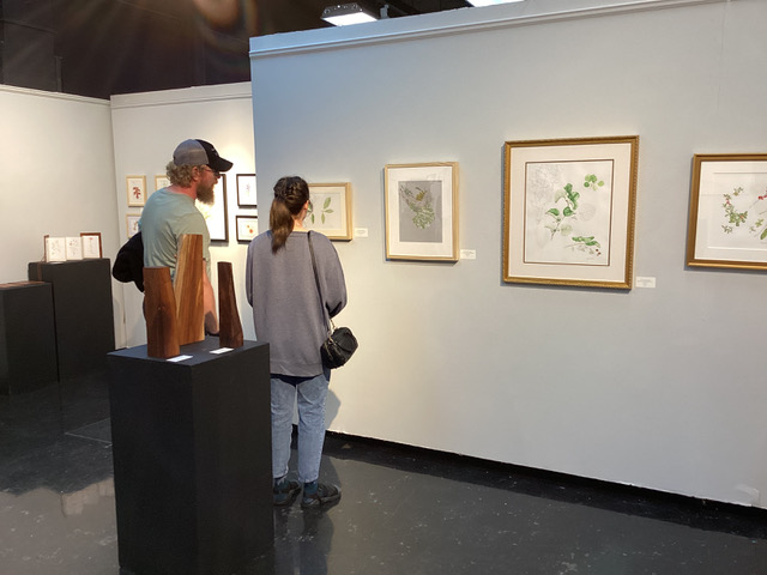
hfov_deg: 58.4
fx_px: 687
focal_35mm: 31
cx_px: 384
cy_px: 288
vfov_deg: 45.4
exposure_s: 1/60
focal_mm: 3.3
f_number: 2.4
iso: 80
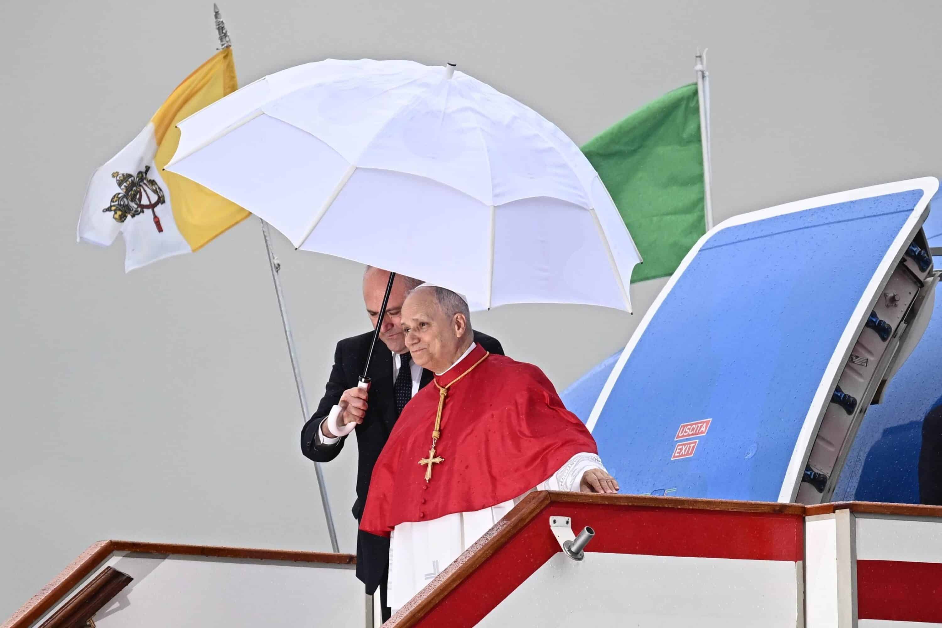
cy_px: 314
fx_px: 9419
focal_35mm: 360
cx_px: 471
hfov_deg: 5.7
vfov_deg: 3.8
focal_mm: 360
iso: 450
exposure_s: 1/1600
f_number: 5.6
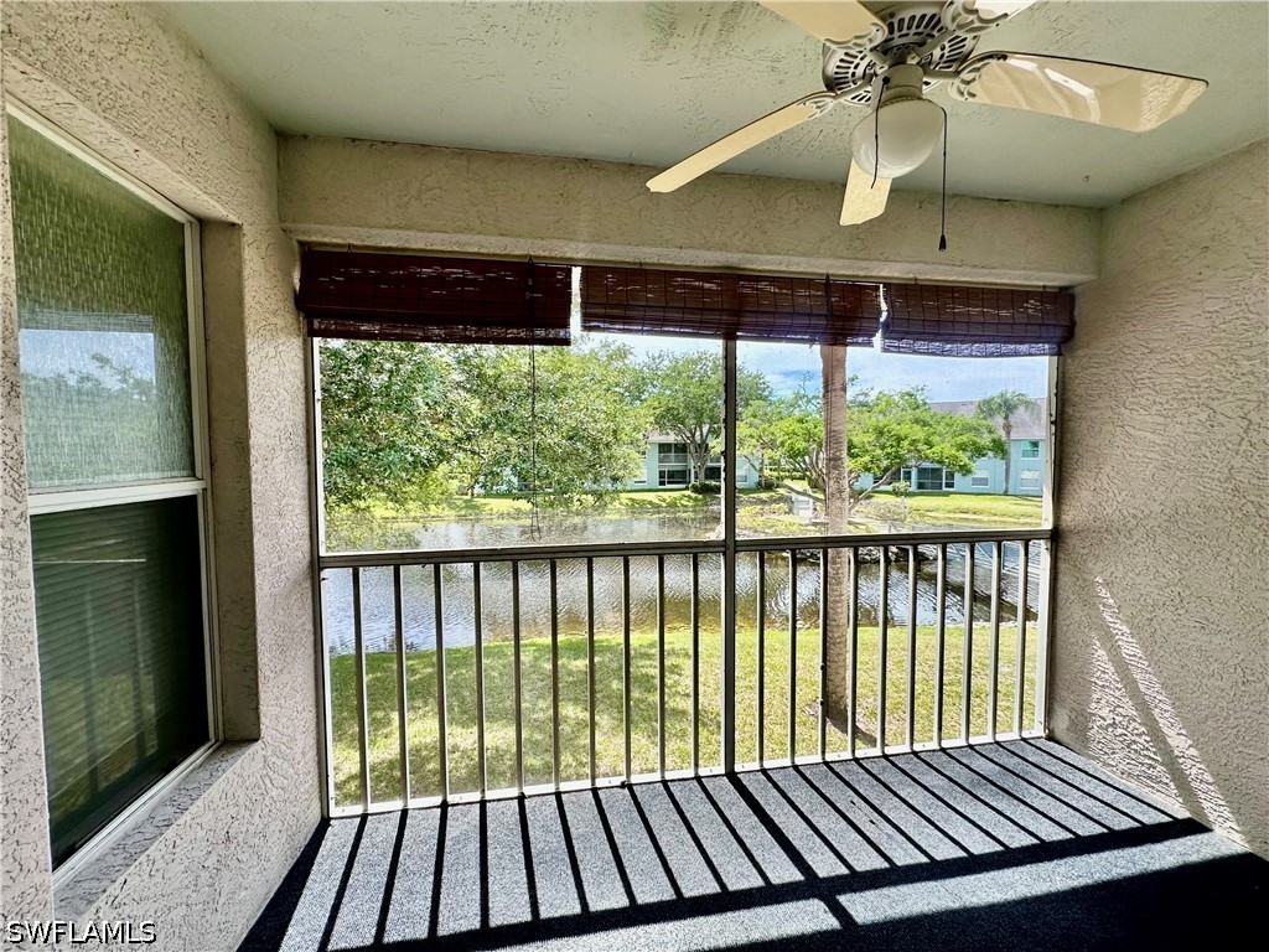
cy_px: 476
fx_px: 513
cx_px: 634
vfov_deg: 85.7
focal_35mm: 14
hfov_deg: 102.1
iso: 40
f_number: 2.2
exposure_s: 1/340
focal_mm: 2.22
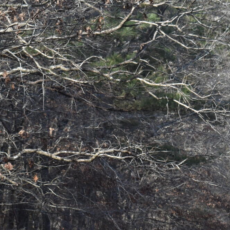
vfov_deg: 5.8
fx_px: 2248
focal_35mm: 299
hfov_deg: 5.8
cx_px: 292
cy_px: 228
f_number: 8
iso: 100
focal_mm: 52
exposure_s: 1/125
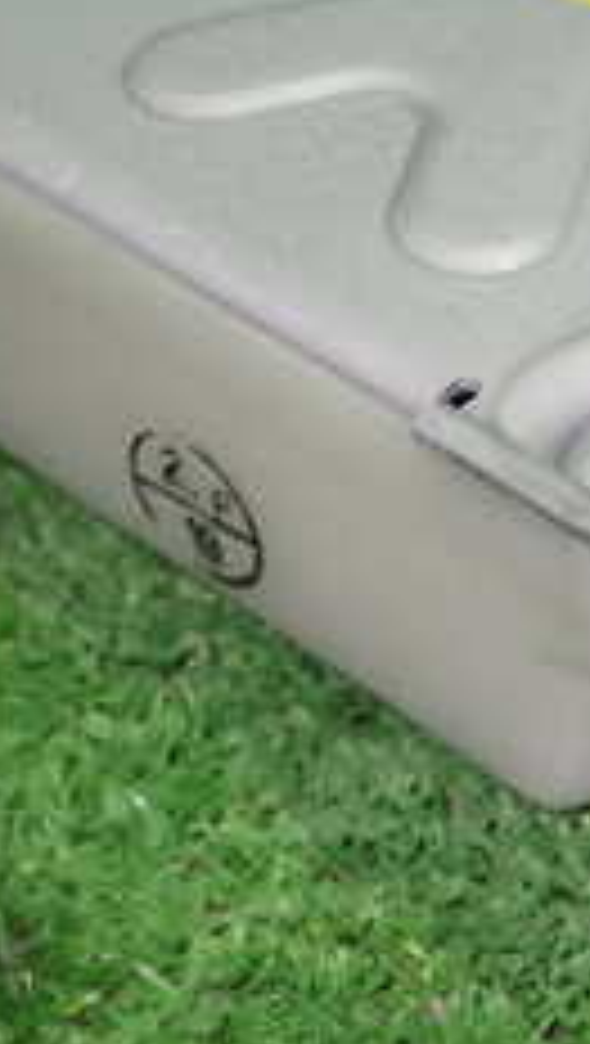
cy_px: 166
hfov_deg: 11.3
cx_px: 572
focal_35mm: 107
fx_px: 2967
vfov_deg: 19.7
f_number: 2.7
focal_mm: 6.83
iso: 320
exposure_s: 1/40
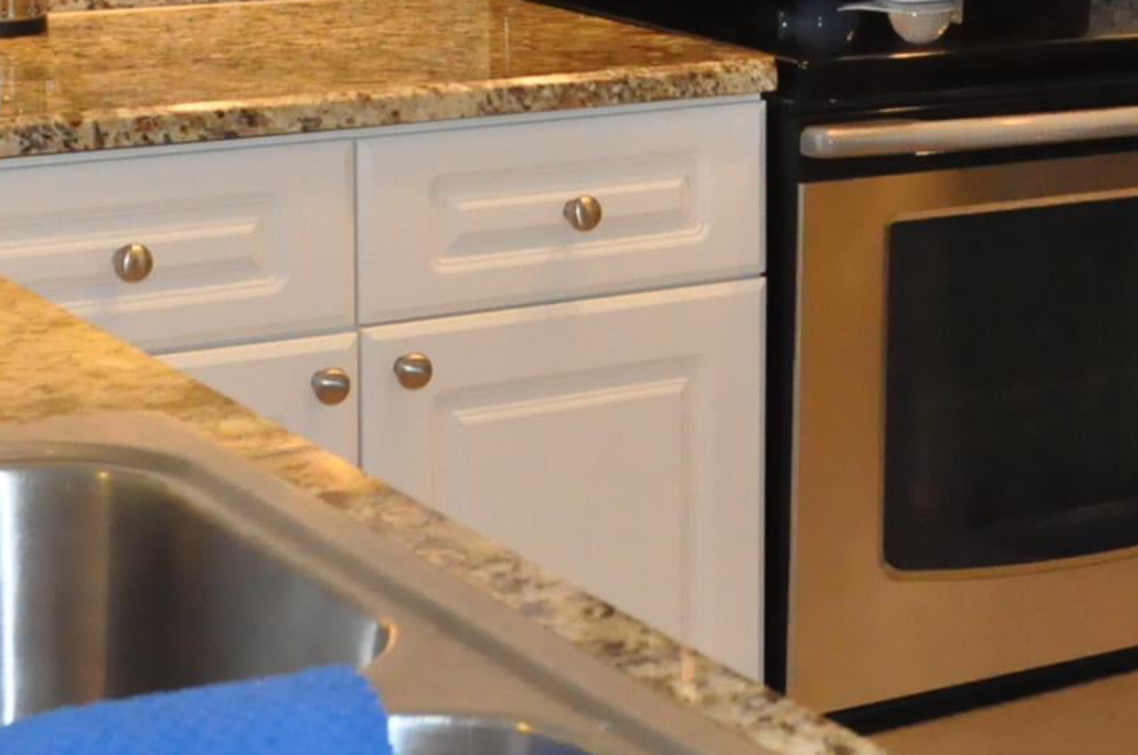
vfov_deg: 14.0
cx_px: 1115
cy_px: -139
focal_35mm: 95
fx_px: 2998
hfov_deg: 20.8
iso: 3200
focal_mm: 18
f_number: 6.3
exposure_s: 1/200
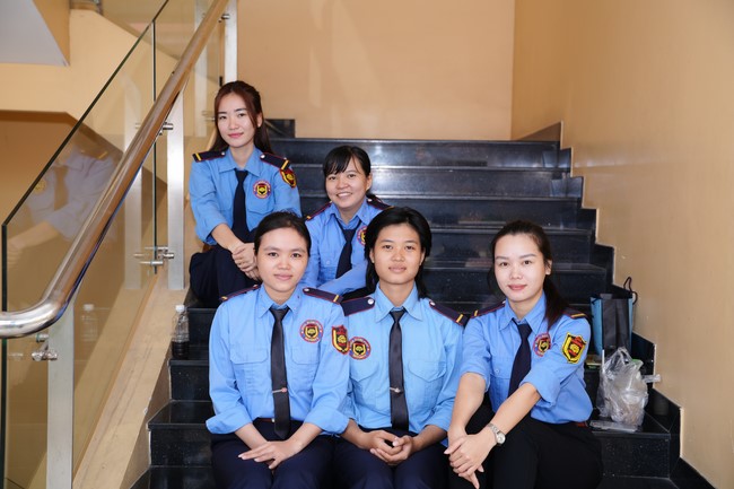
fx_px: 876
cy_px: 244
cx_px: 367
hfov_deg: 45.4
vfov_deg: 31.2
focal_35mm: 43
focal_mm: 43
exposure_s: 1/60
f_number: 3.5
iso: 100
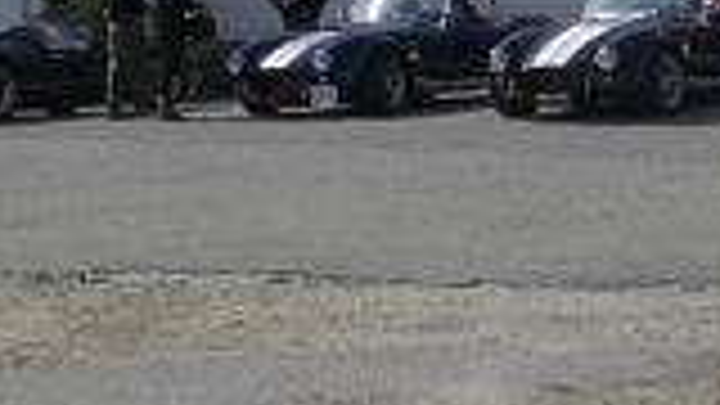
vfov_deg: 7.3
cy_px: 117
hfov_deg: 12.8
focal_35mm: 166
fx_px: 3169
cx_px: 711
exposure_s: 1/640
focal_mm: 6.3
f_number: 4.4
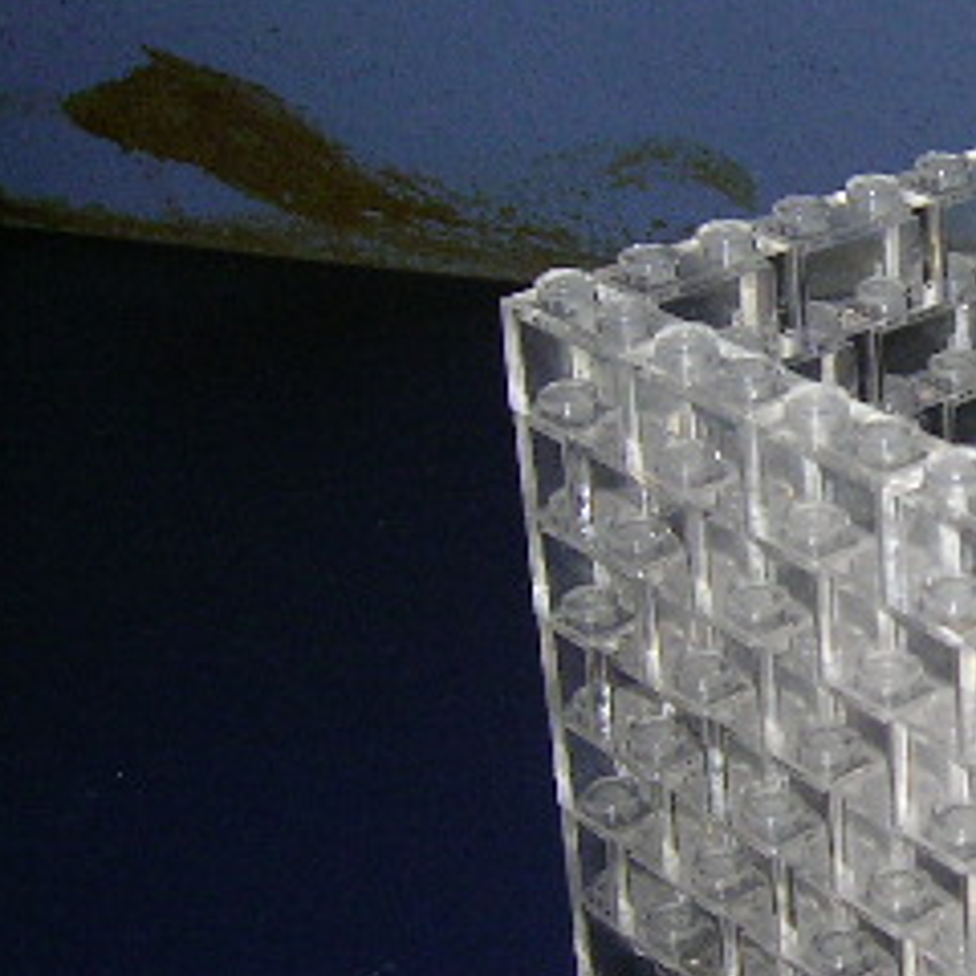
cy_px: 565
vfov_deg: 20.4
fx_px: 2711
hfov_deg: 19.2
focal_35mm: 85
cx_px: 1192
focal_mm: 5.6
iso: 100
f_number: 4.8
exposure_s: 1/30
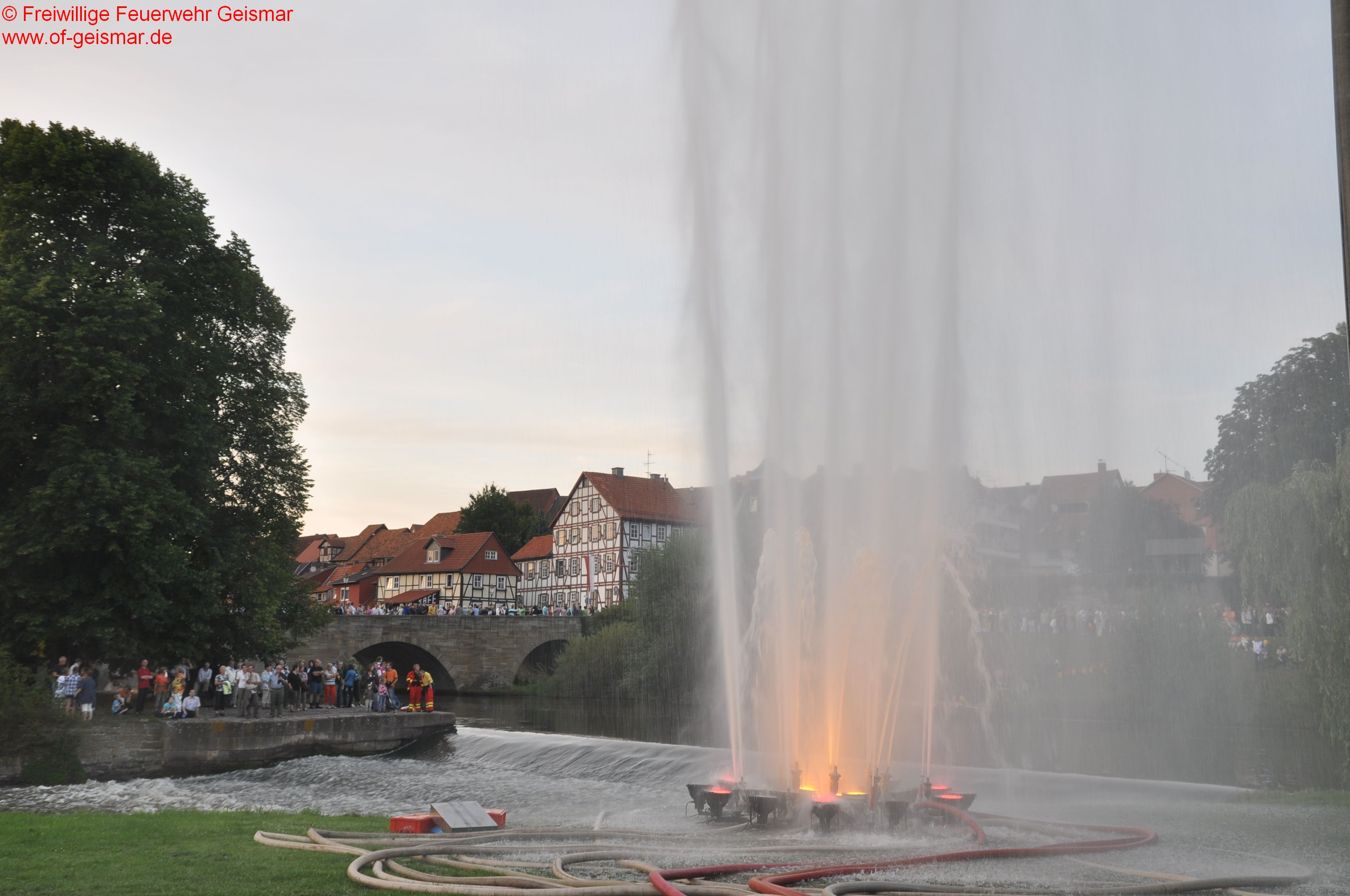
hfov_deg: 53.2
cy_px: 448
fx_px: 1348
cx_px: 675
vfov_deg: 36.8
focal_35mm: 36
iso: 200
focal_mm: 24
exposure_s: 1/40
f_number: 5.6
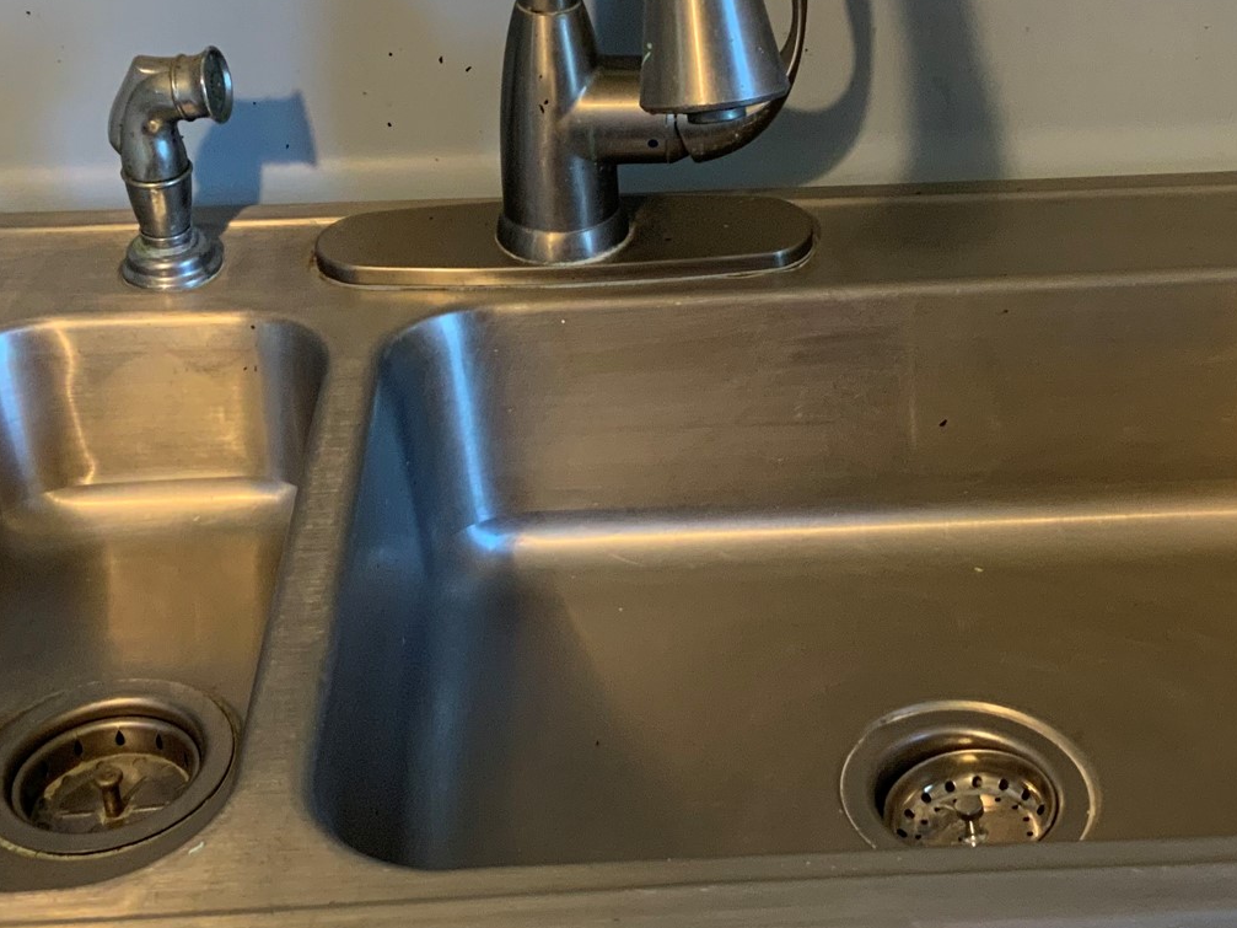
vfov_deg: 24.8
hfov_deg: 32.7
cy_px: 356
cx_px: 703
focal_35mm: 59
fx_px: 2108
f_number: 1.8
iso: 160
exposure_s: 1/60
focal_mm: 3
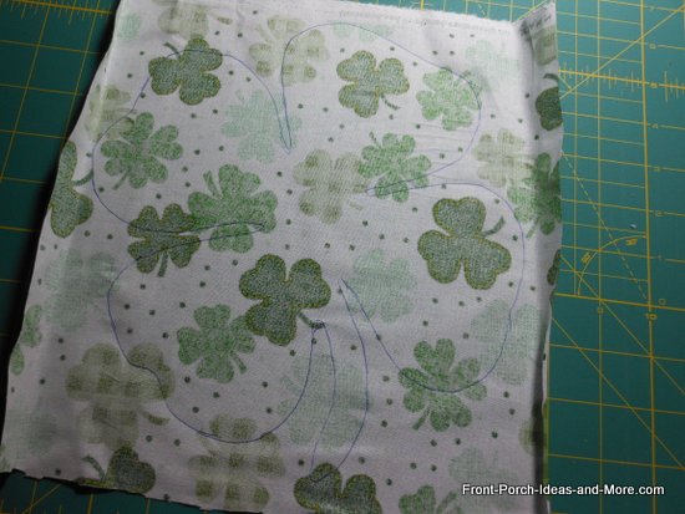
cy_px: 257
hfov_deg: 63.4
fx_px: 554
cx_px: 342
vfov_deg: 49.8
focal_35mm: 28
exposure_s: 1/30
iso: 125
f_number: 3.7
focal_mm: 5
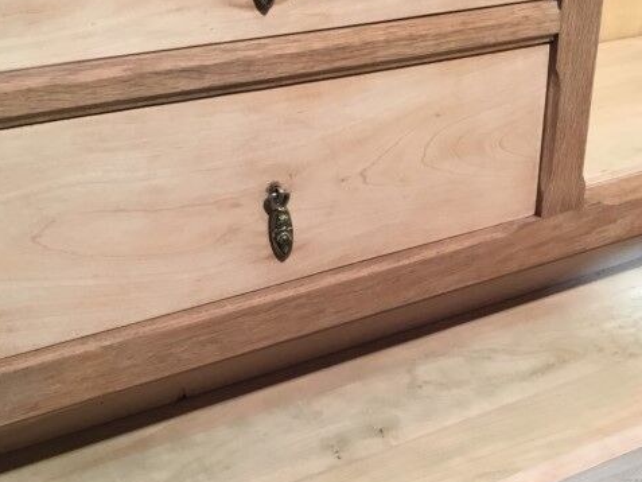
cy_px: 324
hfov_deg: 36.6
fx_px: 965
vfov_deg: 27.9
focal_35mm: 52
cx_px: 405
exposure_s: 1/33
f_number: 2.4
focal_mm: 3.3
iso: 80
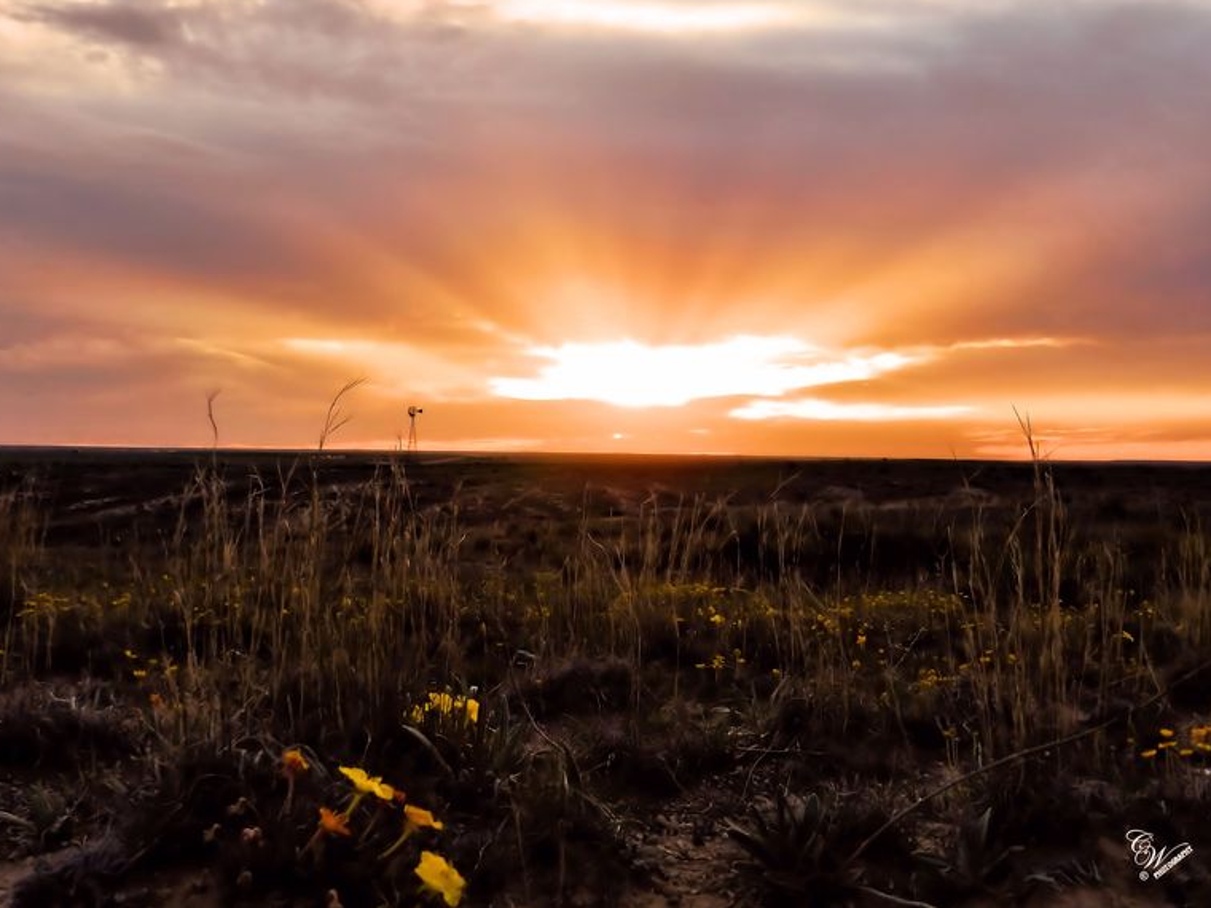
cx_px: 588
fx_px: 1399
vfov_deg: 36.0
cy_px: 433
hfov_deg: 46.8
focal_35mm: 40
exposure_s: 1/200
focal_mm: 6.7
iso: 160
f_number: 4
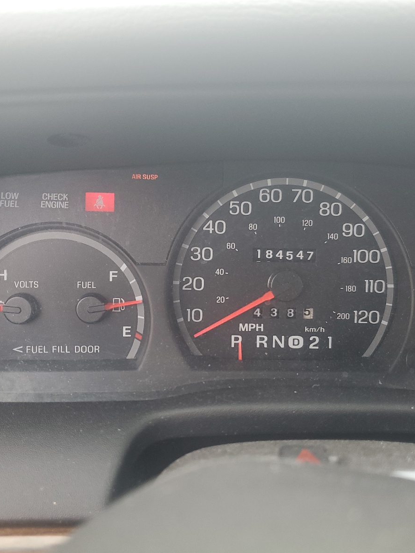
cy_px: 278
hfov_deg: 40.7
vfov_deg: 52.6
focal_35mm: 35
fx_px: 560
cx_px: 213
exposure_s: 1/120
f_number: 1.5
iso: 73
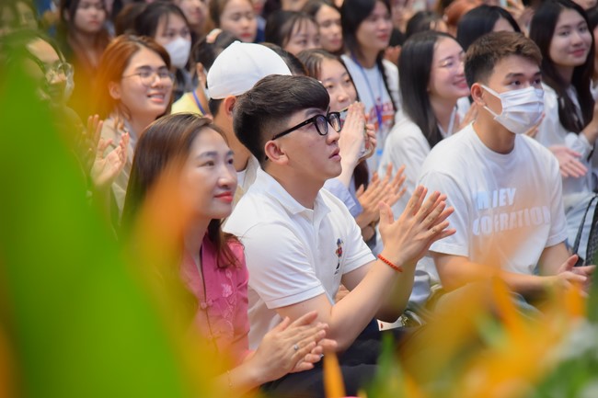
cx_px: 299
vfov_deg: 11.4
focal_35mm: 120
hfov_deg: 17.1
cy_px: 199
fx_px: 1993
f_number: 4.5
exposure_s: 1/160
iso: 1250
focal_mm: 120
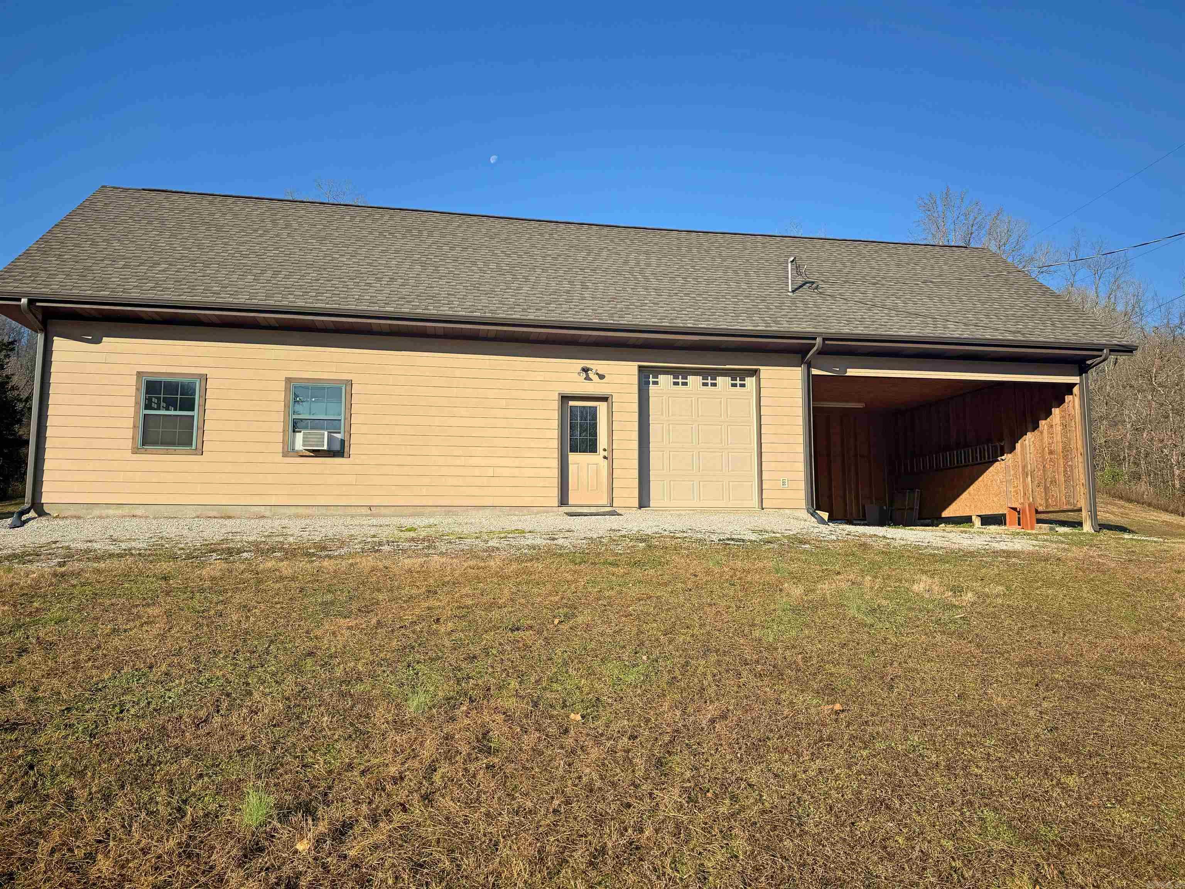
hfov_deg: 71.6
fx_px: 822
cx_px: 592
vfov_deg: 56.8
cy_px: 444
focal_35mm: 24
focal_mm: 6.76
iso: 80
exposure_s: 1/3597
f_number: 1.78
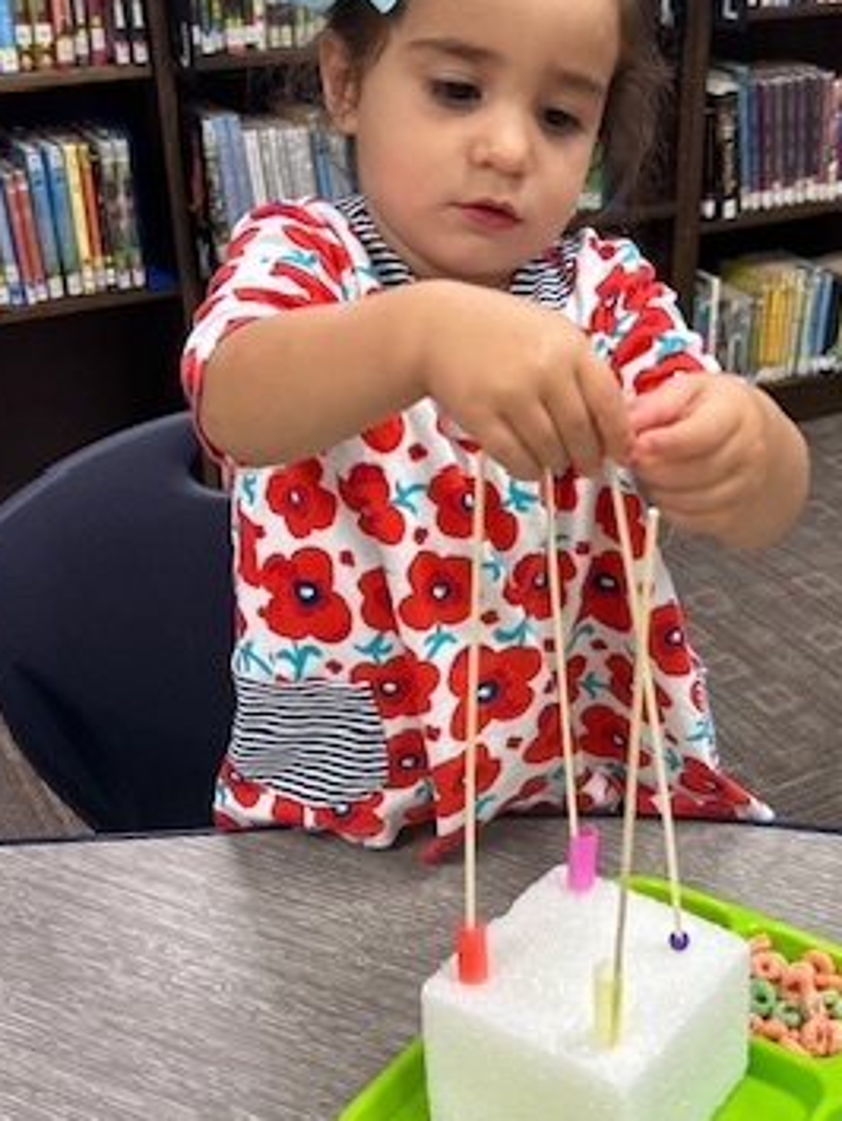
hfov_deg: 30.7
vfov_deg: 40.4
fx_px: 1522
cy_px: 598
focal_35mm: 47
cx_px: 563
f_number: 1.5
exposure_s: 1/60
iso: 125
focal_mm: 5.7
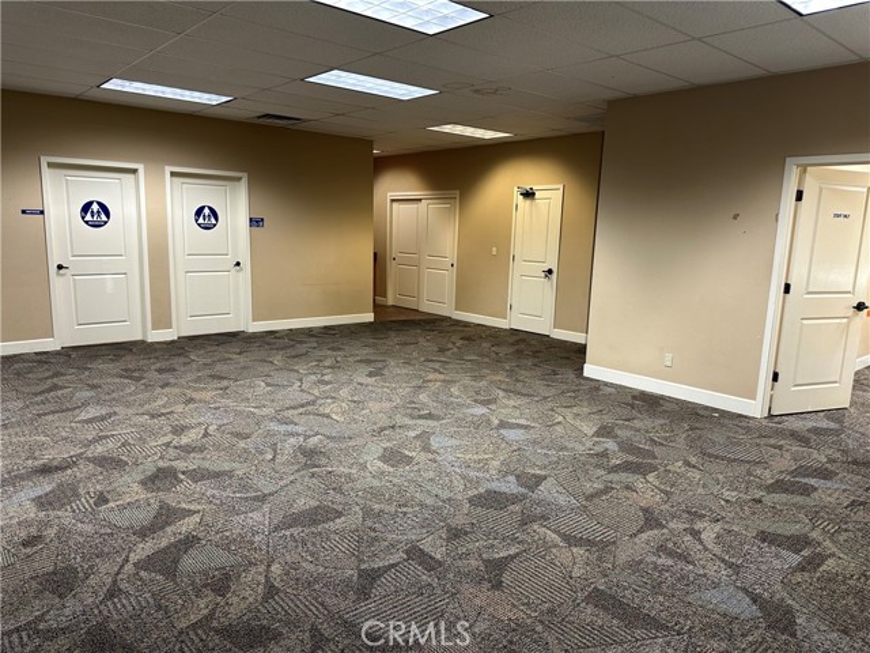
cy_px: 326
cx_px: 435
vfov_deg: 56.8
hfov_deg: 71.6
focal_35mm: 24
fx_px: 603
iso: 200
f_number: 1.78
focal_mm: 6.86
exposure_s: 1/60
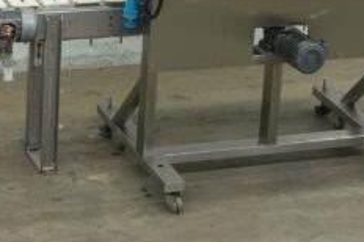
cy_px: -13
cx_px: 226
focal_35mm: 138
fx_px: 1393
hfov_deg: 14.9
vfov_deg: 9.8
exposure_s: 1/80
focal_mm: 23.39
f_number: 4
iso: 320
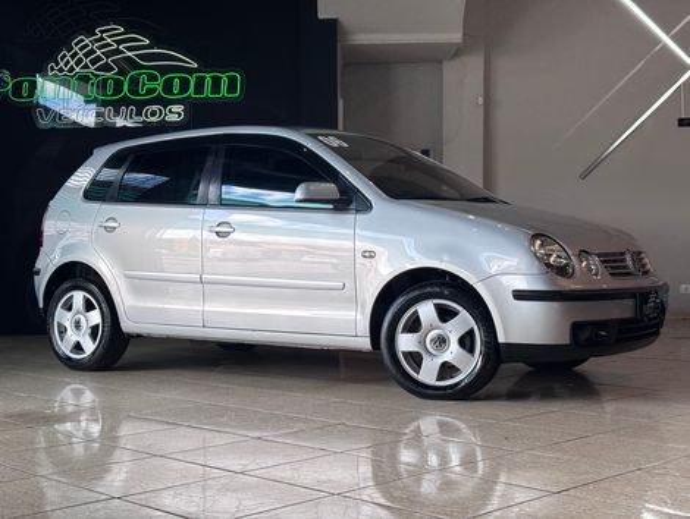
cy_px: 260
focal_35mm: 52
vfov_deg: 28.1
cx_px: 345
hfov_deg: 36.8
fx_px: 1038
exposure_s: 1/154
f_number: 1.6
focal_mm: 5.96
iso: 32
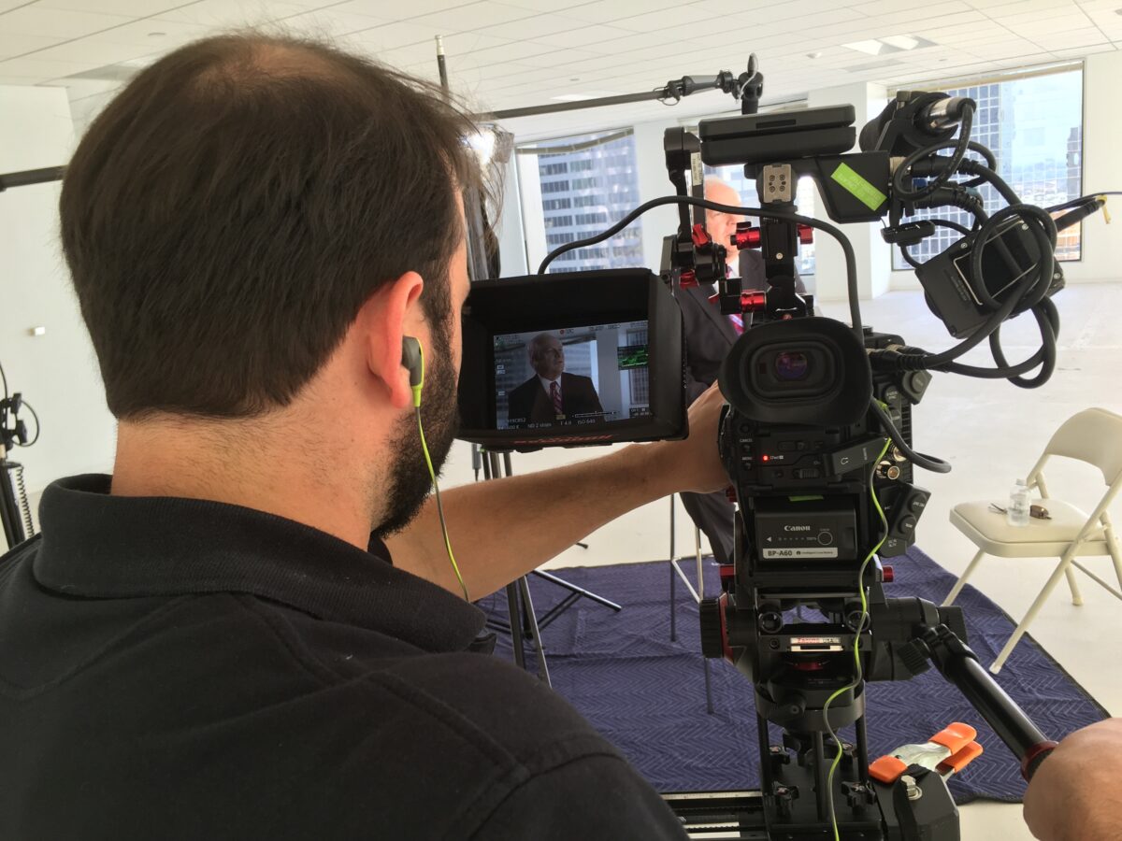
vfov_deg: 48.2
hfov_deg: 61.7
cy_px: 420
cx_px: 561
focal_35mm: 29
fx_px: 940
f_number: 2.2
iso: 25
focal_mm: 4.15
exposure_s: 1/30
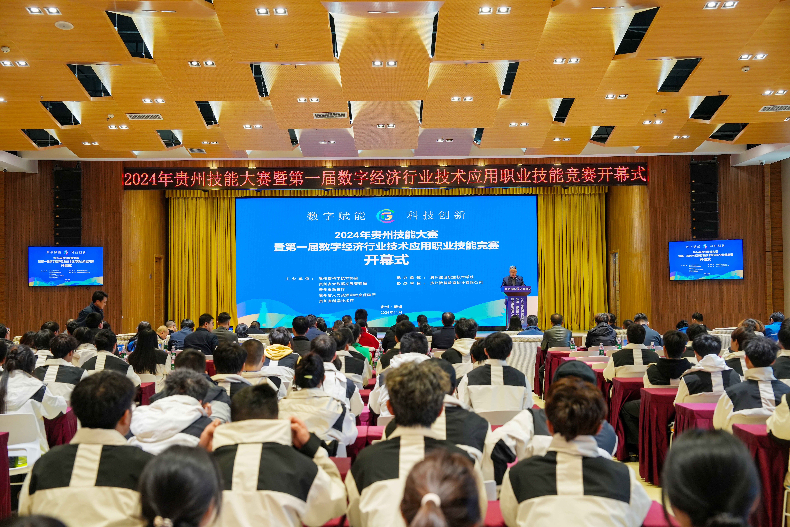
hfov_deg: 43.6
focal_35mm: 45
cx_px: 395
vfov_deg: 29.9
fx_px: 987
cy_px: 264
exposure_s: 1/160
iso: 1000
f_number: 4
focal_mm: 45
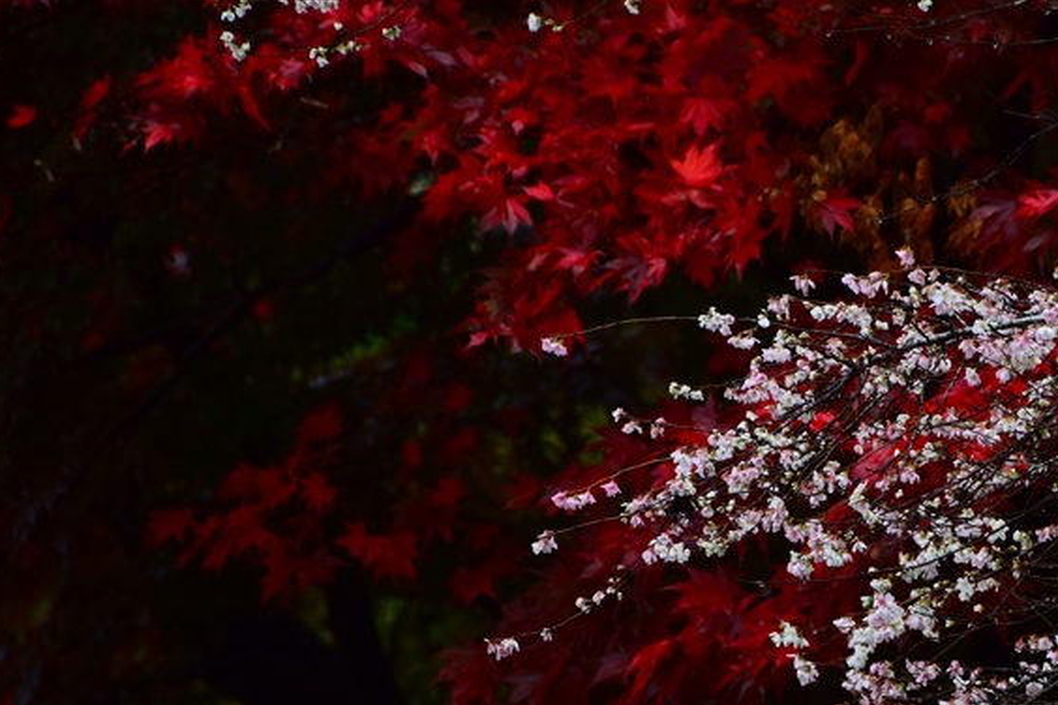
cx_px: 919
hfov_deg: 3.4
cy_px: 369
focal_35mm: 599
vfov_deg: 2.3
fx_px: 17603
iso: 100
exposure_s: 1/8
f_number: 6.3
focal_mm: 220
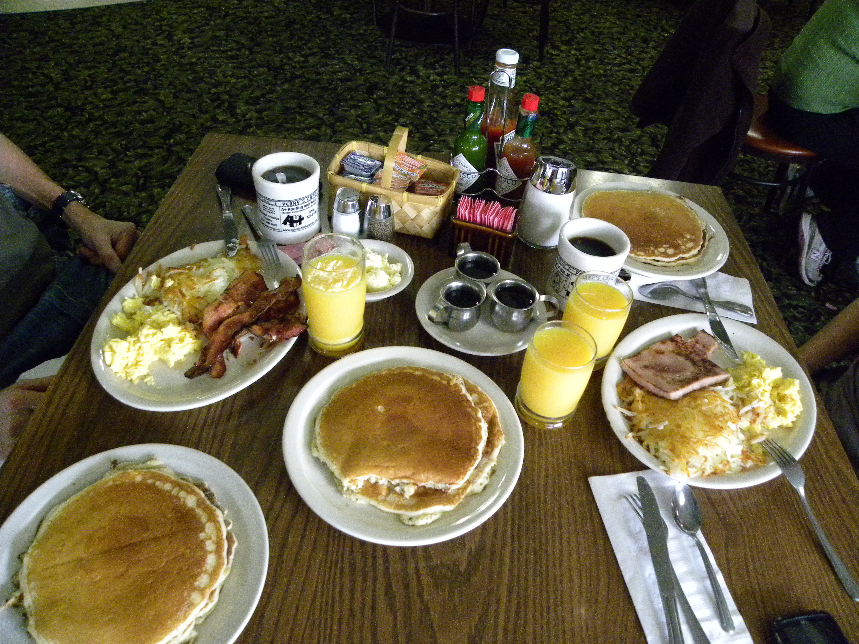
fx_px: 645
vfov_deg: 53.1
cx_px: 430
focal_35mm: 26
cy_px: 322
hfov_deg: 67.3
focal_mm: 4.6
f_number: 2.8
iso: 400
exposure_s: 1/57.6
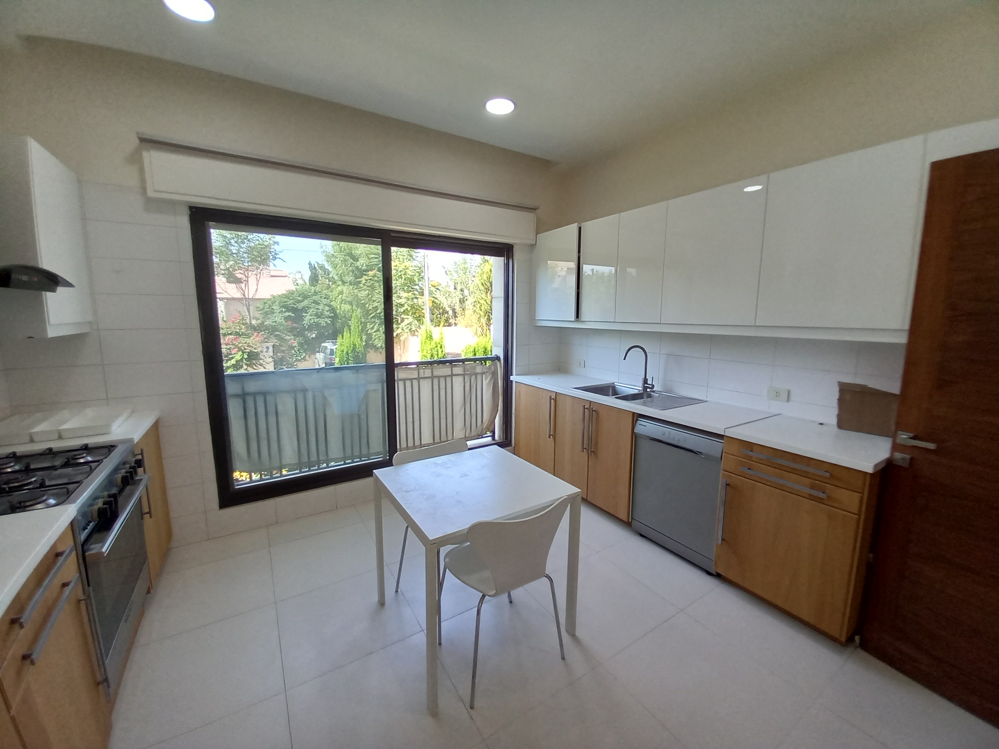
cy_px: 374
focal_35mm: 13
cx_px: 500
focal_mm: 1.13
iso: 80
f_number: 2.2
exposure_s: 1/100
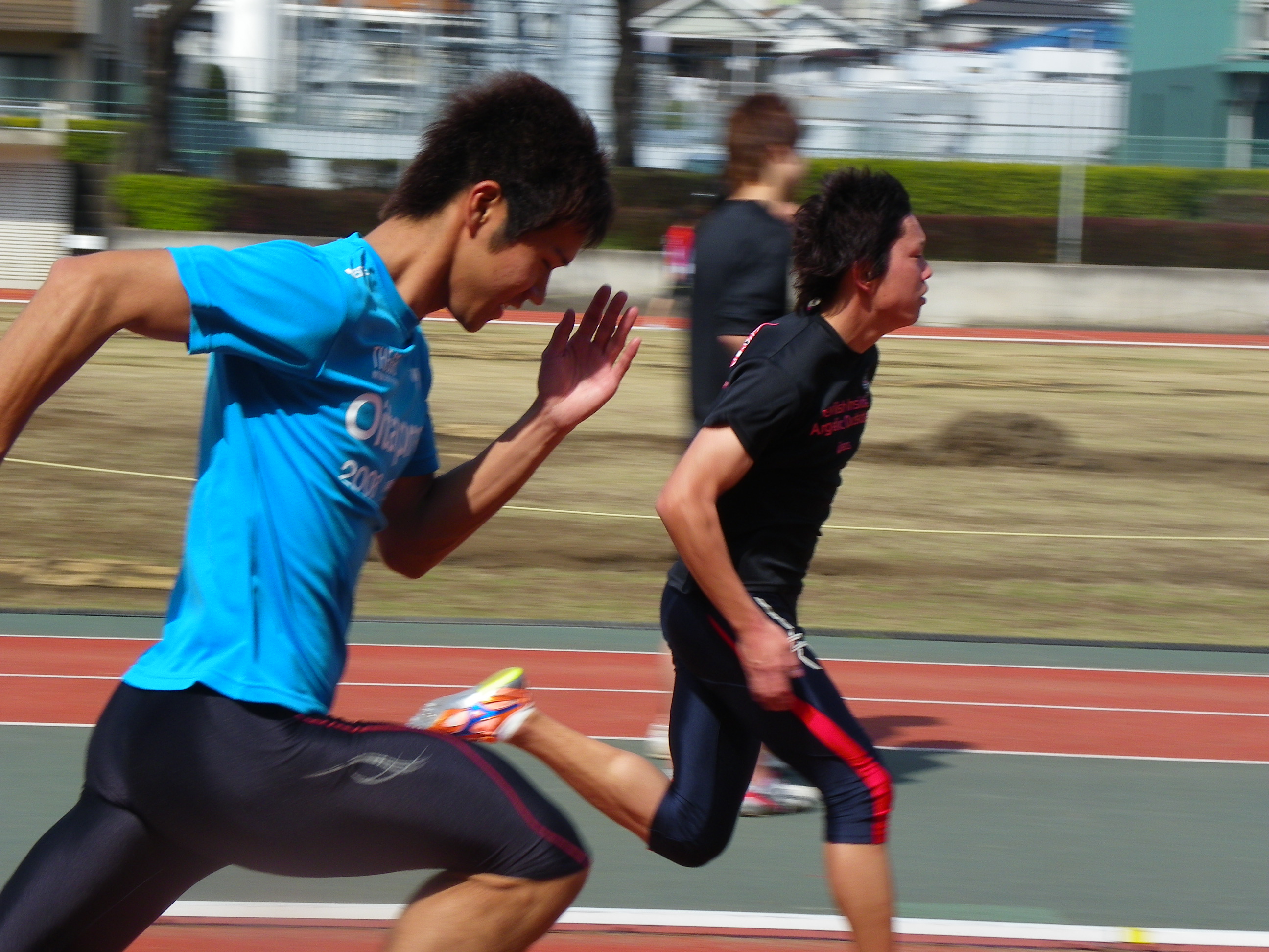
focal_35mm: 129
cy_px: 476
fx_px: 4729
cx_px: 634
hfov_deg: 15.3
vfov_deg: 11.5
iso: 50
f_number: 5.6
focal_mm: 22.8
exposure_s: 1/250
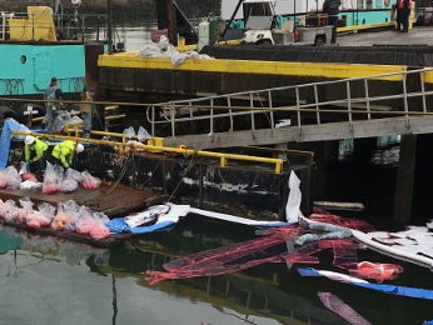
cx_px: 31
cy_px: 200
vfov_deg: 21.9
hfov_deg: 27.7
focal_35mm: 67
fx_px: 839
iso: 25
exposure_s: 1/469
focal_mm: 4.15
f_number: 2.2
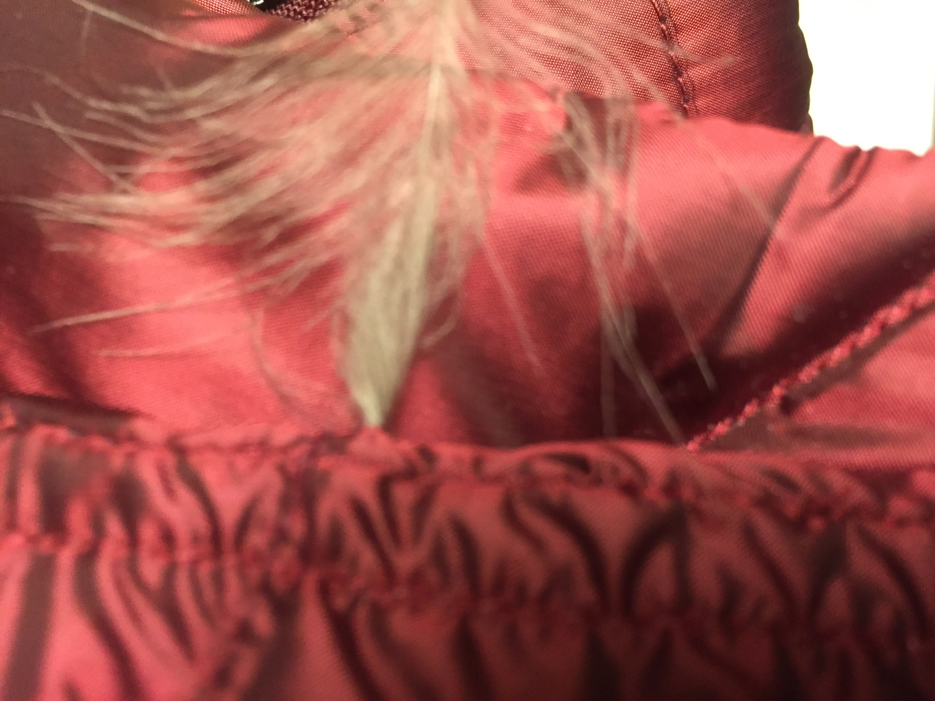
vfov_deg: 48.2
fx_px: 783
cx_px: 468
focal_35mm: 29
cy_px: 350
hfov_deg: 61.7
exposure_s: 1/15
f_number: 2.2
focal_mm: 4.2
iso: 250
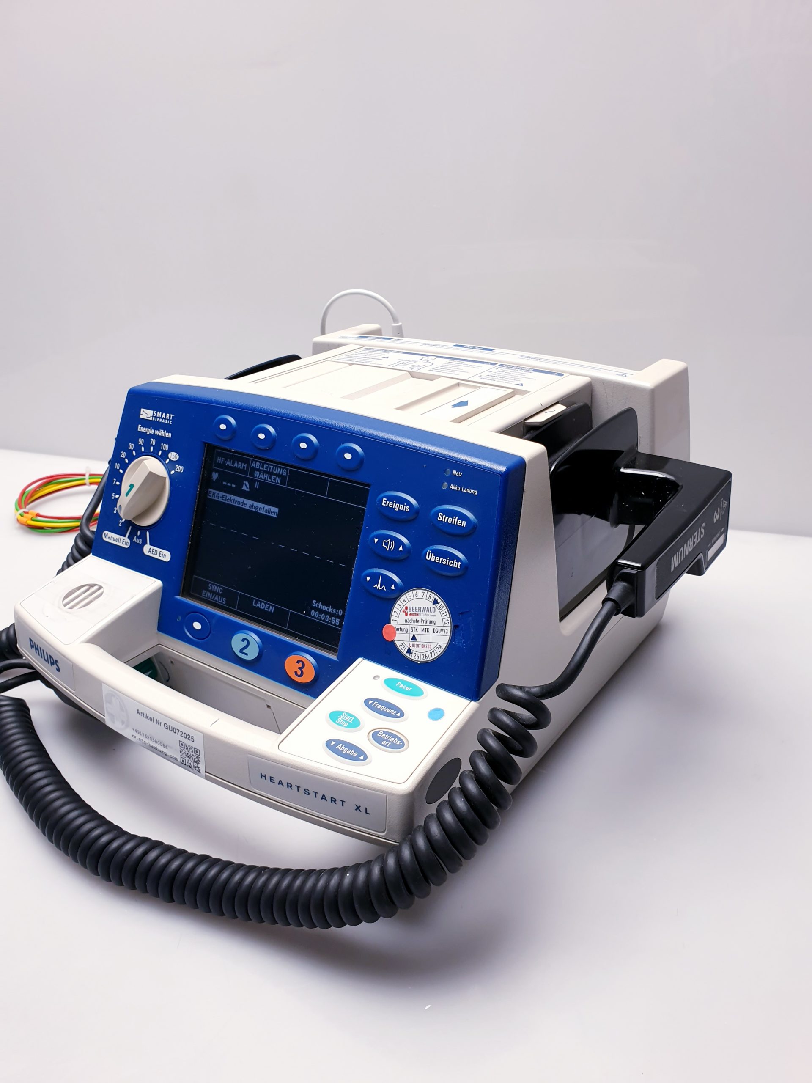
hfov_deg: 53.1
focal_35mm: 26
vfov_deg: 67.3
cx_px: 406
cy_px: 542
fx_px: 813
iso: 80
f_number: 2.4
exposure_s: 1/100
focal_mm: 4.3
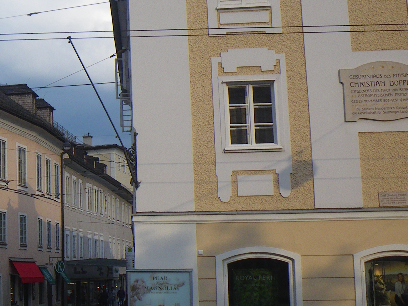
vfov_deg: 21.3
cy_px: 136
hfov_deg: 26.1
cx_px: -34
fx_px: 813
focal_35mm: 69
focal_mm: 5
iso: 50
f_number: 4.2
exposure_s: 1/250
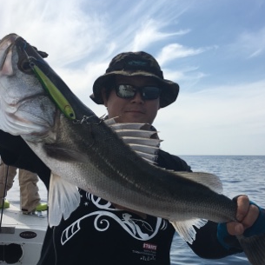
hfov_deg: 39.9
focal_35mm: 42
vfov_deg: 40.0
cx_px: 158
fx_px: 364
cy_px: 129
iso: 25
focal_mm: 4.15
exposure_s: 1/2564
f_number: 2.2
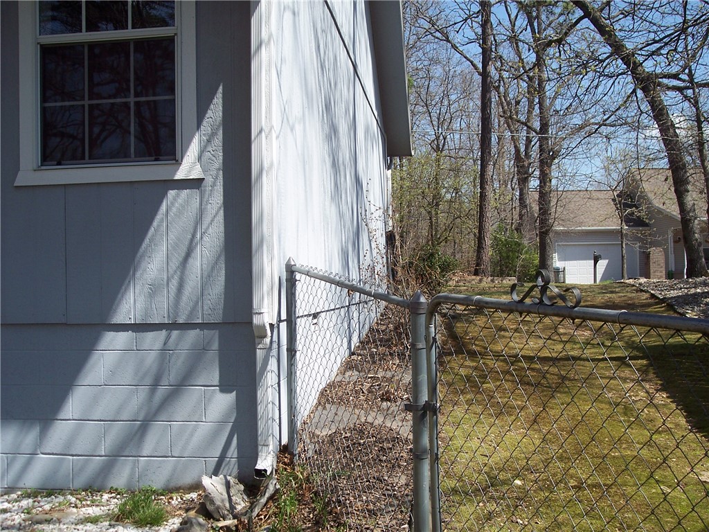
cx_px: 354
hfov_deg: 47.9
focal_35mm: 39
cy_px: 266
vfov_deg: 36.8
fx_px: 799
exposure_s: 1/750
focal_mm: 8
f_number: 4
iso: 100
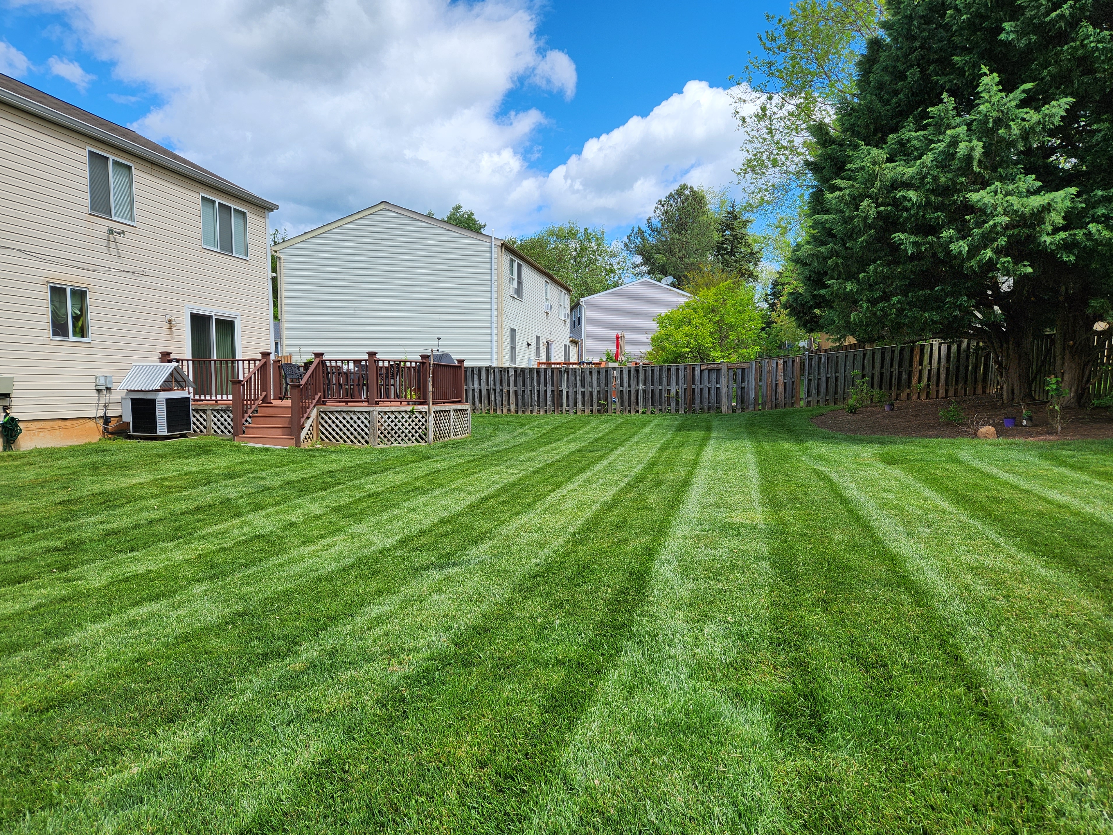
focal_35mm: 24
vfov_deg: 56.8
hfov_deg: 71.6
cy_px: 429
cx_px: 549
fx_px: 772
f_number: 1.8
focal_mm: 5.4
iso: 20
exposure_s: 1/1663
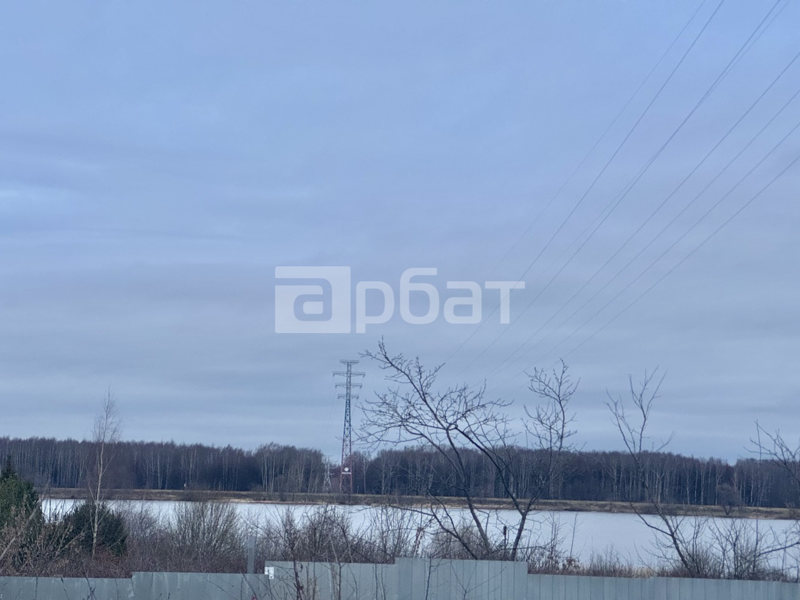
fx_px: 1780
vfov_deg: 19.1
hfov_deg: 25.3
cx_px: 400
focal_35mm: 77
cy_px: 300
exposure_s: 1/76
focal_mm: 9
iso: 200
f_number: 2.8
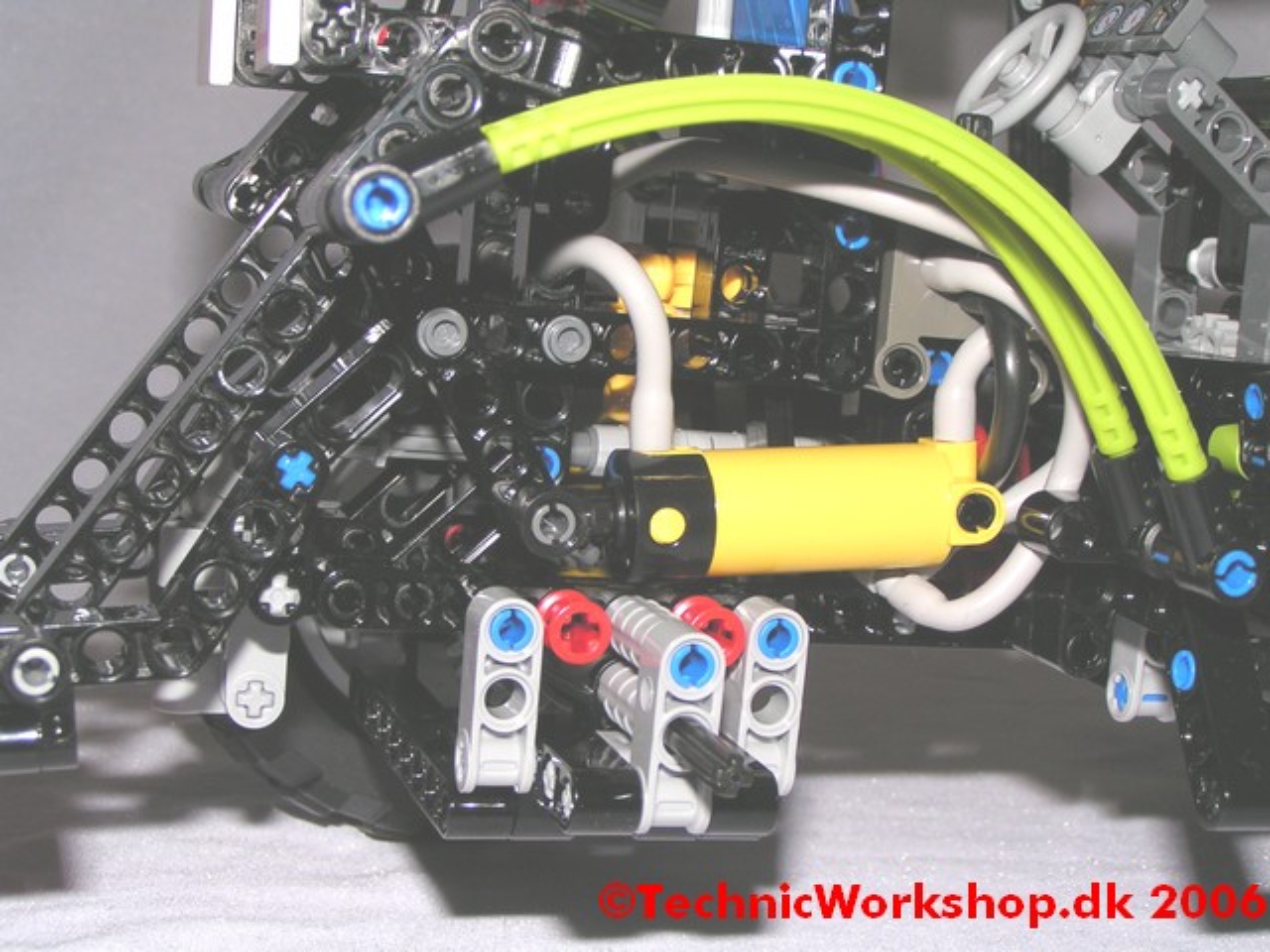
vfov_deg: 23.3
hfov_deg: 30.7
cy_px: 476
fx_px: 2311
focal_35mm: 63
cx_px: 635
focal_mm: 9.7
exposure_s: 1/60
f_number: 5
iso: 100
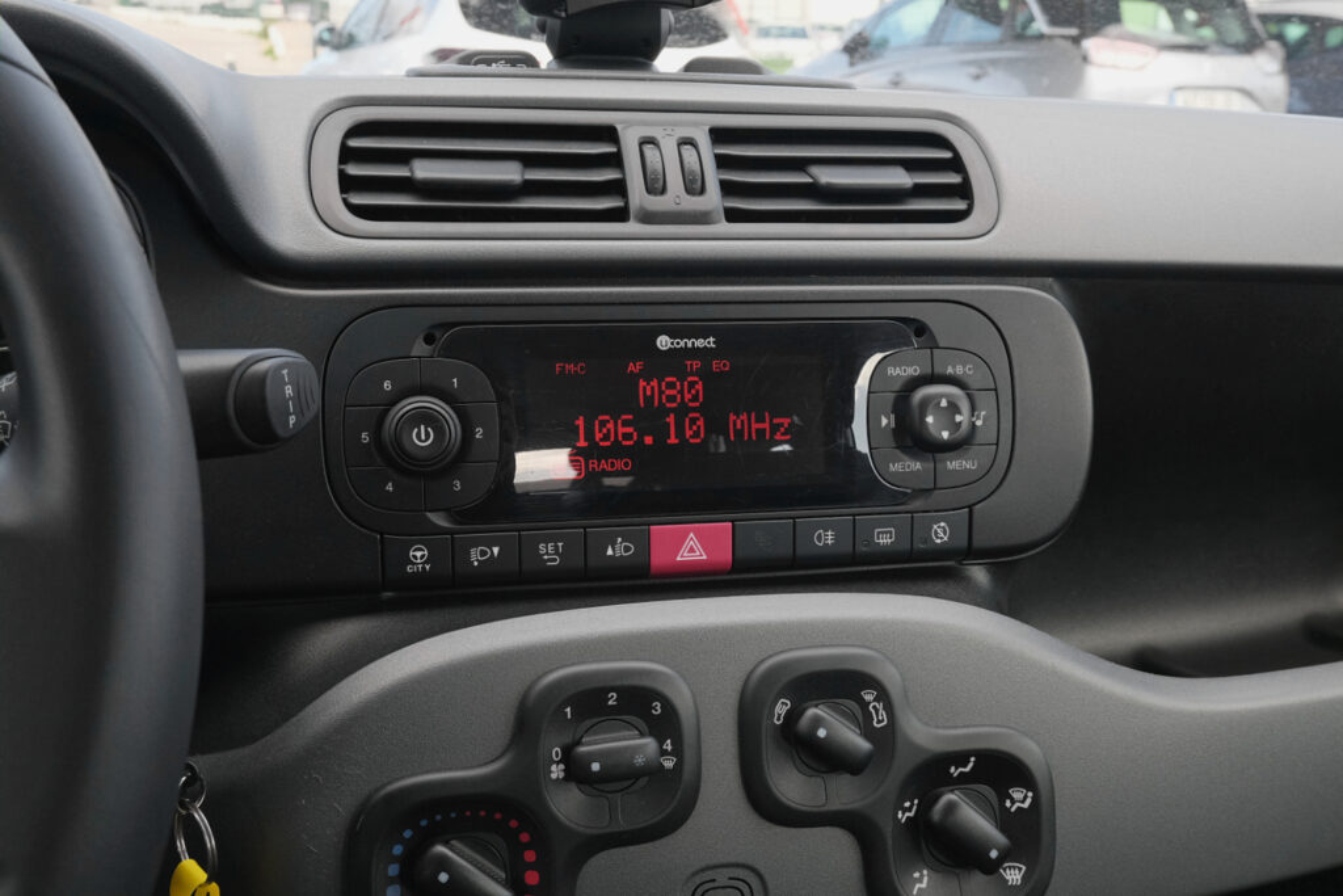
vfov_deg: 36.9
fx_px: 1343
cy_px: 448
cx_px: 672
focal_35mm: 36
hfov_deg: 53.1
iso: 2000
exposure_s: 1/180
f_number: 9
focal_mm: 24.2
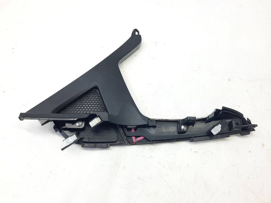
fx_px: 196
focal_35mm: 25
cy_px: 102
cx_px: 136
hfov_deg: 69.4
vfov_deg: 54.9
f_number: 2
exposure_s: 1/50
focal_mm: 4.6
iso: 80
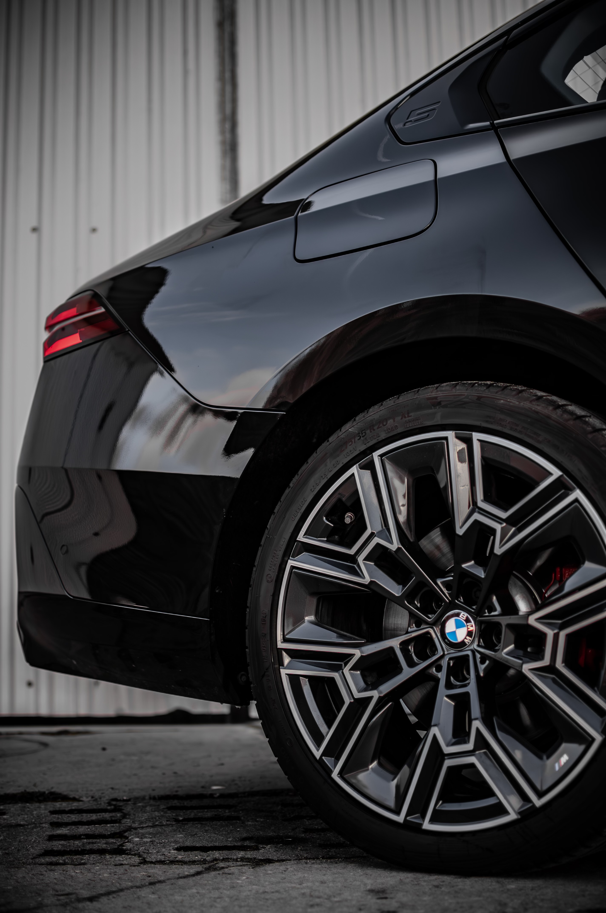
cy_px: 456
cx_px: 303
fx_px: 1329
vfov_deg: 37.9
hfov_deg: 25.7
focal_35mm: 52
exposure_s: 1/2000
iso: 200
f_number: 1.8
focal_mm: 35
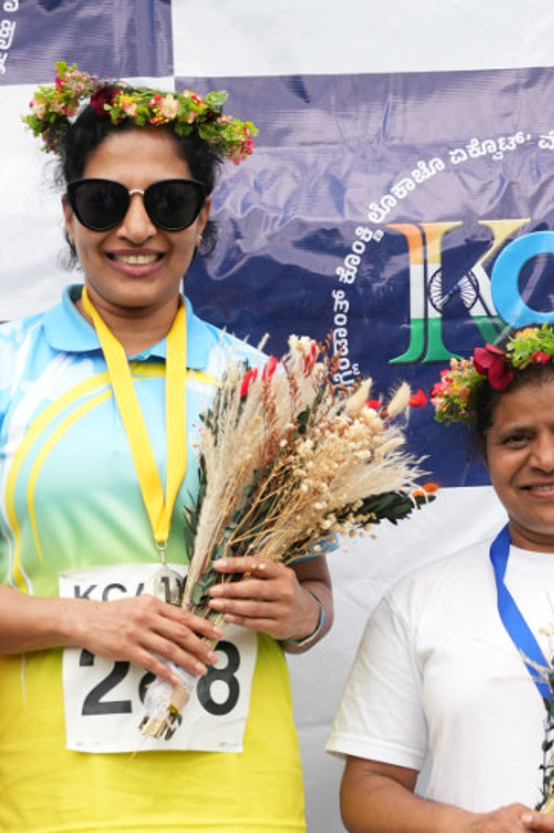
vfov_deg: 17.9
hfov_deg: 12.3
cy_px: 900
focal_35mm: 111
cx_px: 188
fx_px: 2562
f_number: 2.8
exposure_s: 1/1600
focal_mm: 39.3
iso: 250
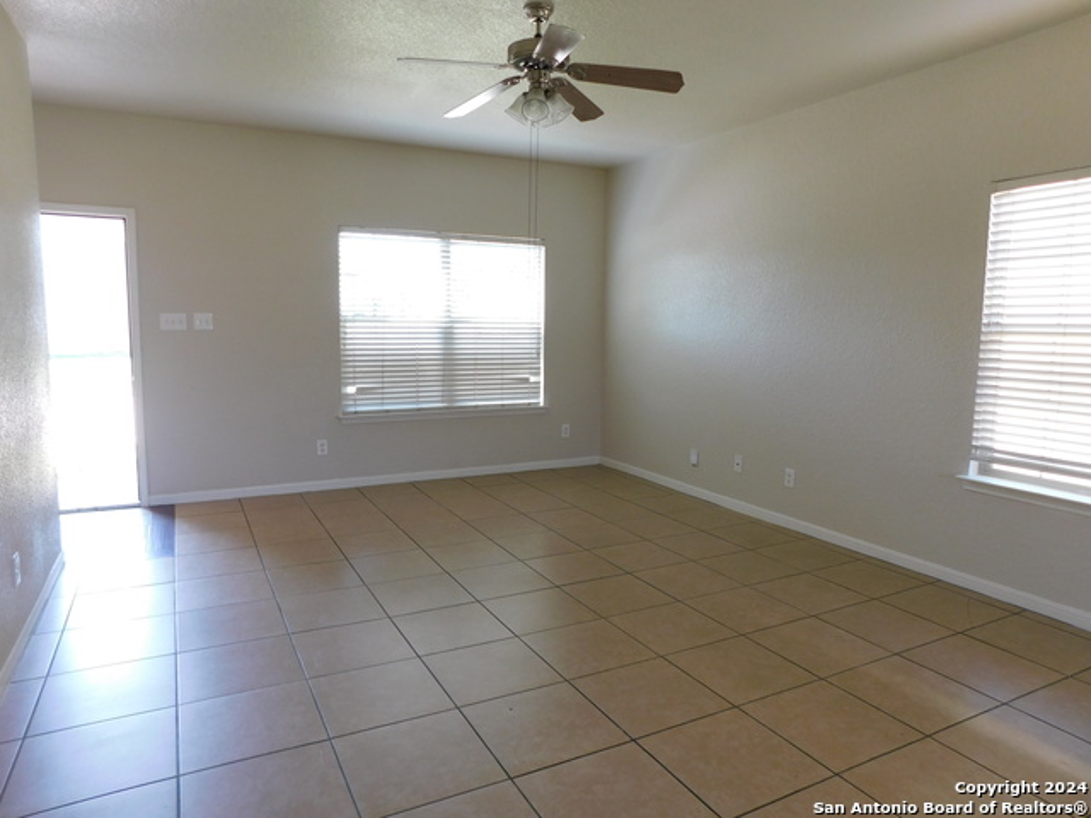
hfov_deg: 73.9
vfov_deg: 58.9
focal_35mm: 23
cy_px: 409
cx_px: 546
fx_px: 725
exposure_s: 1/30
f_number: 3
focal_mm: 4
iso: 125
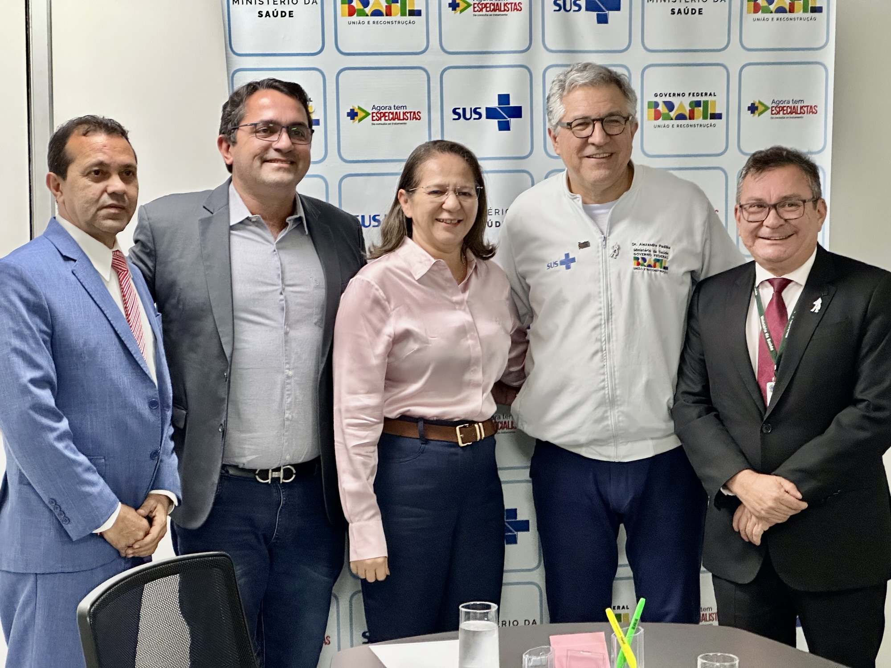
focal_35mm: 77
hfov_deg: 25.3
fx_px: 1982
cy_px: 334
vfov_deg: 19.1
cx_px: 446
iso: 250
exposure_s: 1/60
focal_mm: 9
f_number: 2.8
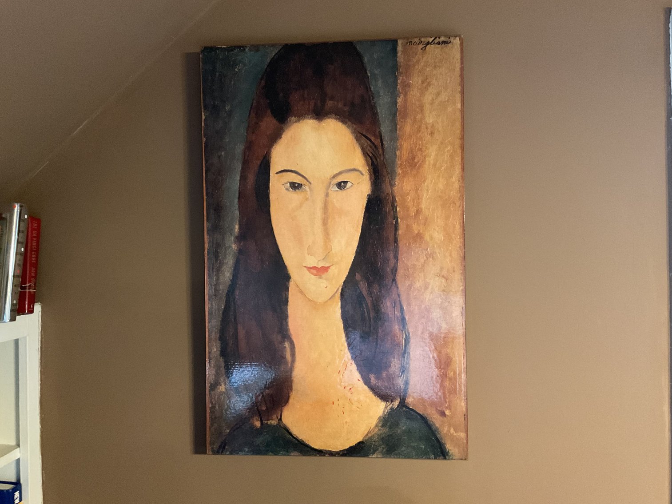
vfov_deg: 48.2
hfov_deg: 61.7
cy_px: 252
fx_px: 563
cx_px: 336
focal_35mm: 29
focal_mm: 3
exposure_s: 1/30
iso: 500
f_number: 1.8
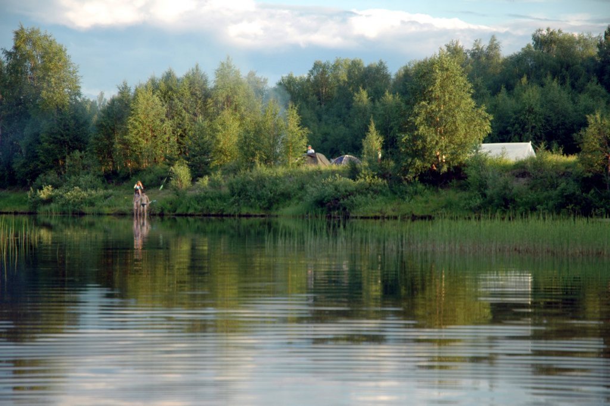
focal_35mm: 105
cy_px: 203
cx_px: 305
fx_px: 1778
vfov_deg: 13.0
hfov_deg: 19.5
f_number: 4.5
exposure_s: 1/125
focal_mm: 70
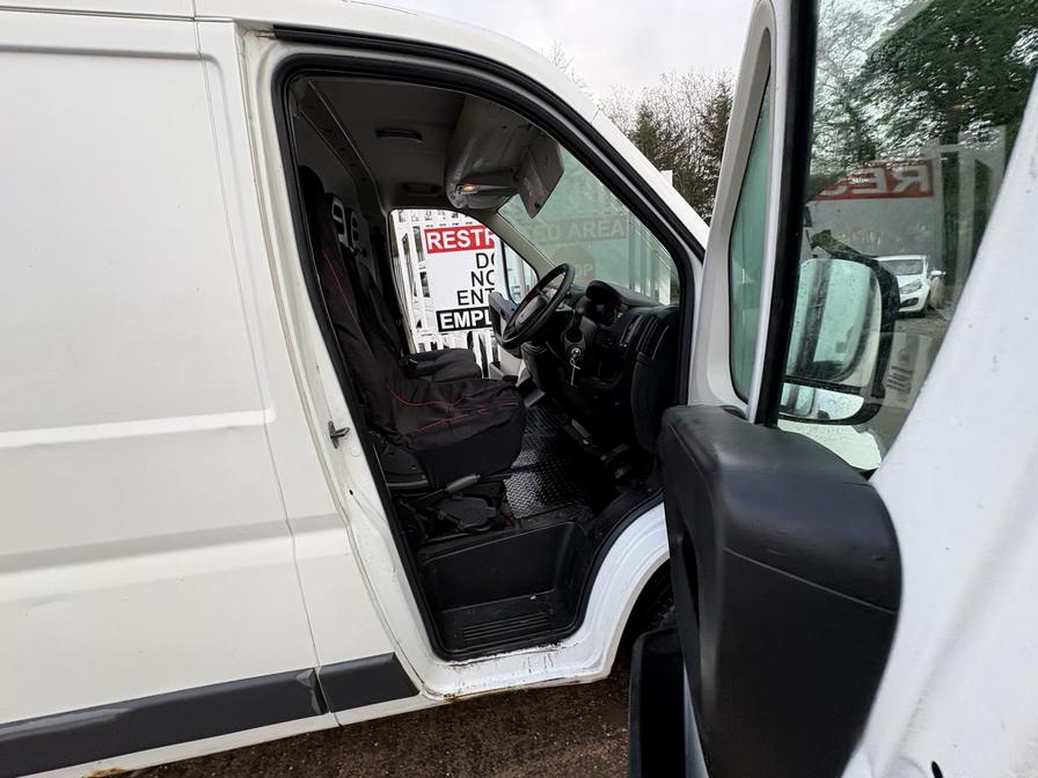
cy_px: 389
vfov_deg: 85.7
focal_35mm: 14
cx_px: 519
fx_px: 420
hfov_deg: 102.1
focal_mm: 2.22
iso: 64
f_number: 2.2
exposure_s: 1/138
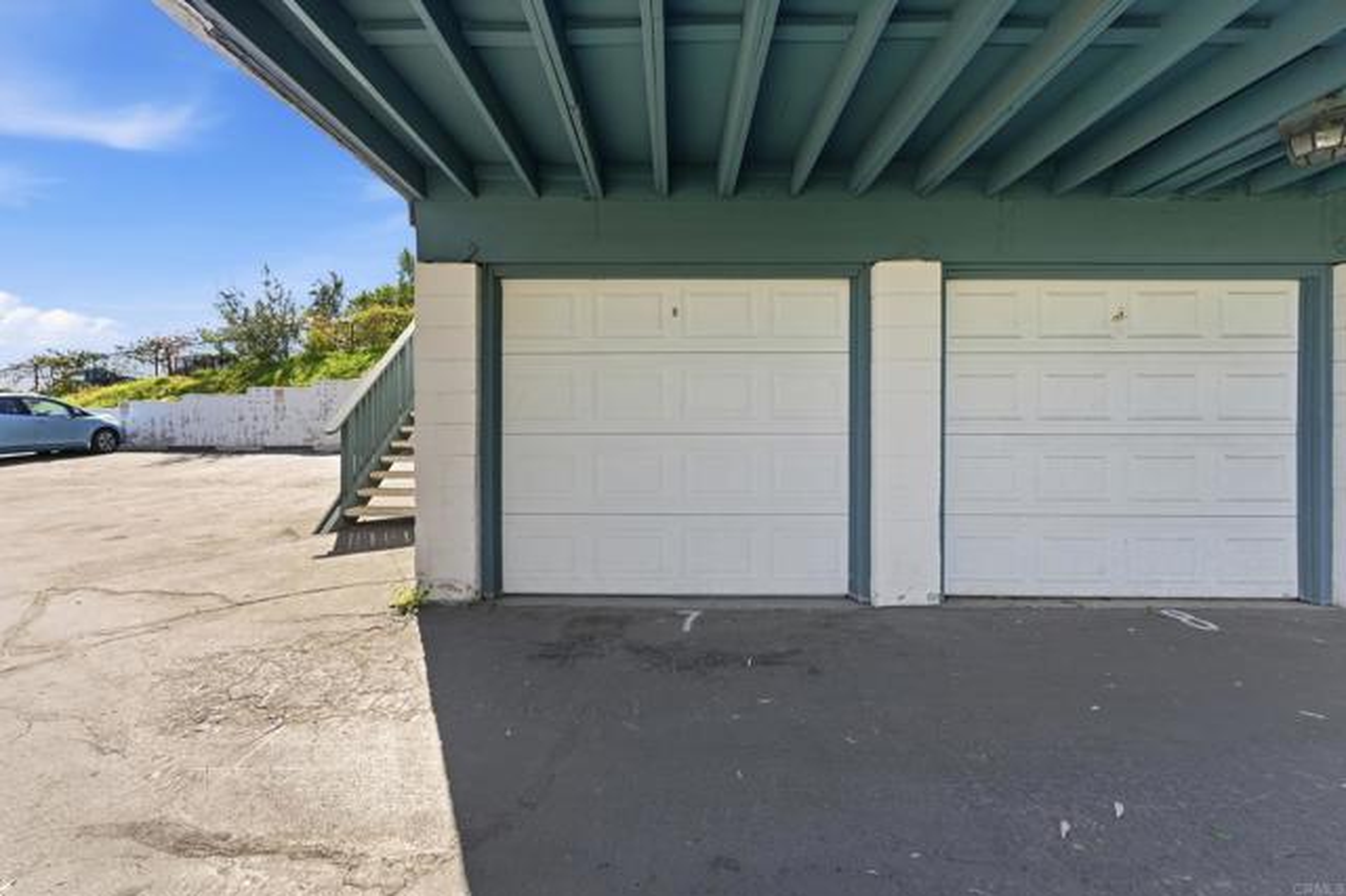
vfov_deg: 81.1
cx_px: 673
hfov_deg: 104.3
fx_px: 523
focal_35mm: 14
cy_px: 448
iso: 250
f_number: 6.3
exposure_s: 1/4000
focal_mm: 14
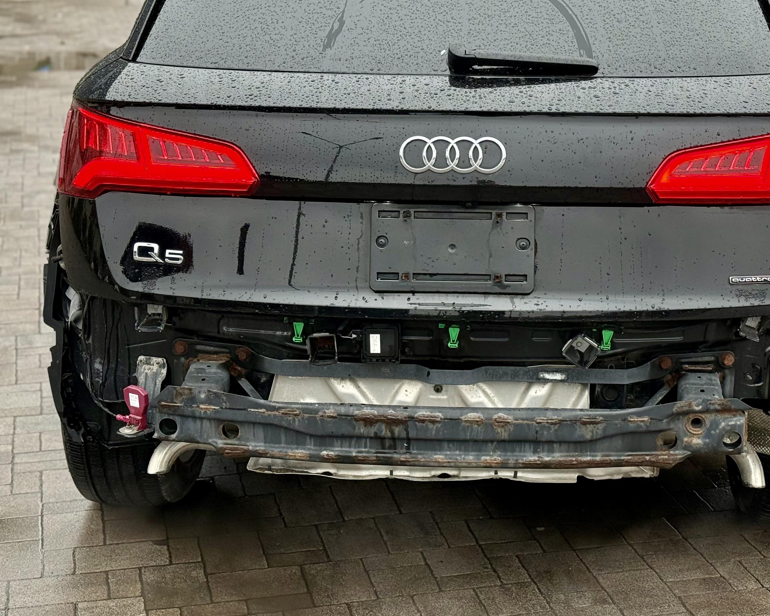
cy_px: 194
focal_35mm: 69
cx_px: 472
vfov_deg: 22.1
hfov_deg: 27.4
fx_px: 1572
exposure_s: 1/91
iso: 100
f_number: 1.78
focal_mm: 6.76
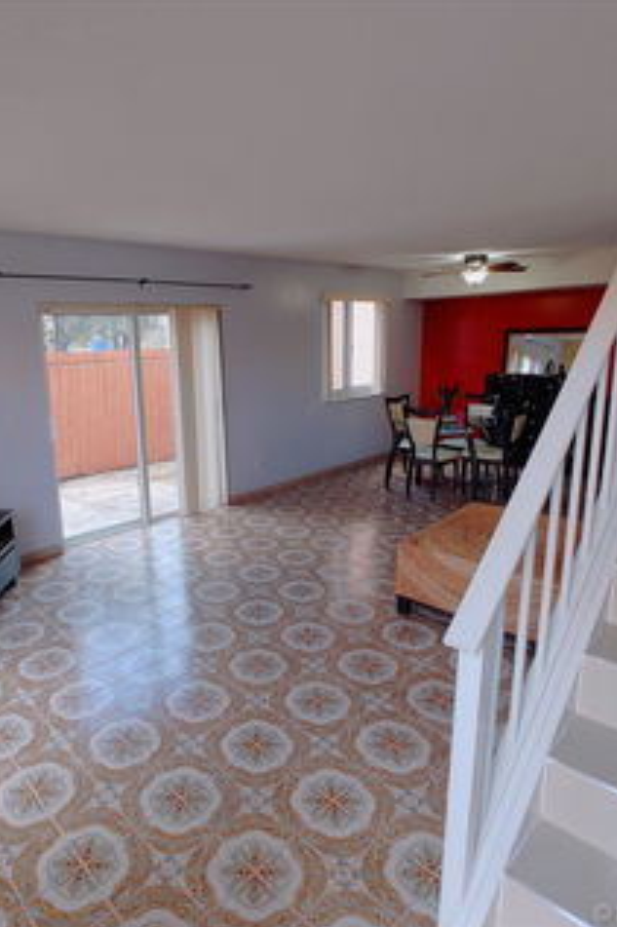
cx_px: 224
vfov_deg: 81.2
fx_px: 540
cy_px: 462
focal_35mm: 21
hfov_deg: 58.5
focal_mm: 1.78
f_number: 1.9
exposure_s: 1/30
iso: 150
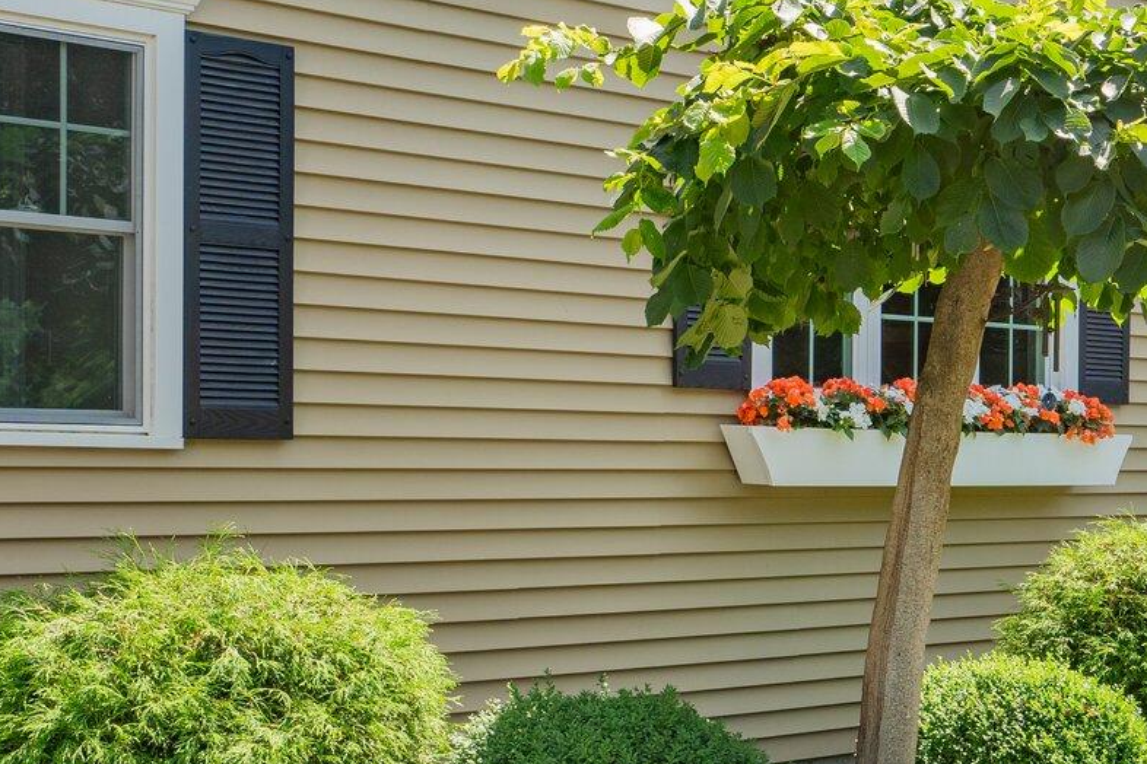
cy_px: 494
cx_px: 1000
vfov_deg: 18.6
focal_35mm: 73
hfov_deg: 26.9
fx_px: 2326
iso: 50
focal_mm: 28
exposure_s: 1/160
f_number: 9
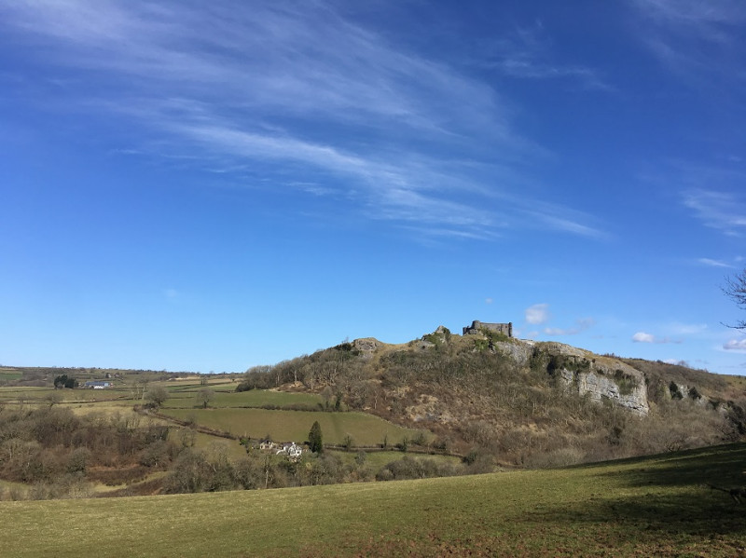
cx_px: 373
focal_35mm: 29
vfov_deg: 48.2
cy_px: 279
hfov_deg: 61.7
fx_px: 625
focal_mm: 4.15
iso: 25
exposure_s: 1/1832
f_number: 2.2
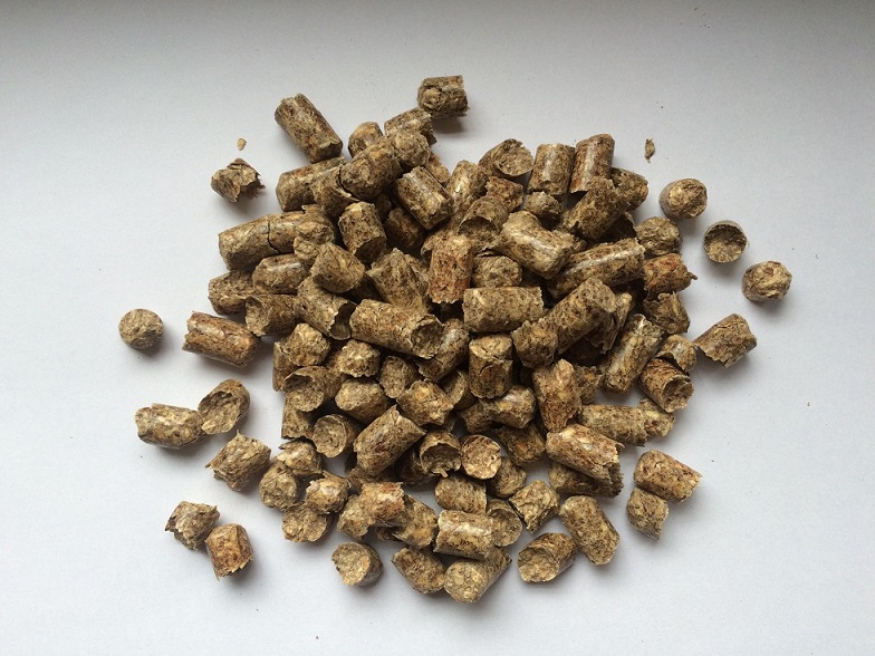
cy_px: 328
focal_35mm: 29
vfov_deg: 48.2
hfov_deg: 61.7
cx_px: 438
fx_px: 733
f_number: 2.2
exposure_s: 1/60
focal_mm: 4.15
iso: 40
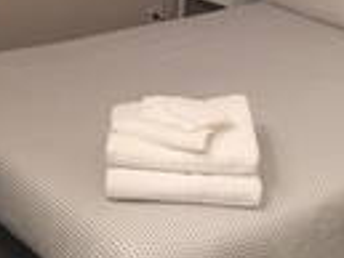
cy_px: -82
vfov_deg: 17.1
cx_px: 107
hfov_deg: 24.0
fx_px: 806
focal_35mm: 81
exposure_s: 1/8
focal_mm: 4.15
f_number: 2.2
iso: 125
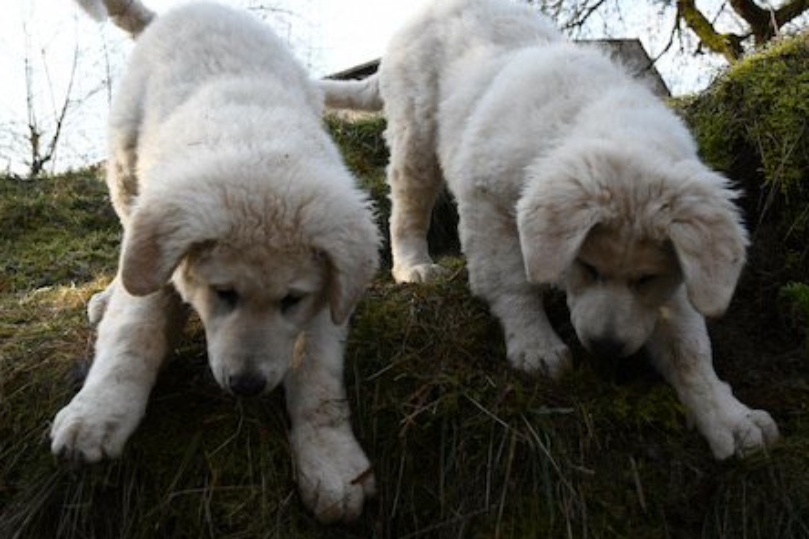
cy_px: 180
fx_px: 1139
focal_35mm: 51
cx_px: 428
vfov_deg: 26.5
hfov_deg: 39.1
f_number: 4.5
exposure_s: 1/1000
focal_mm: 25
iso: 640
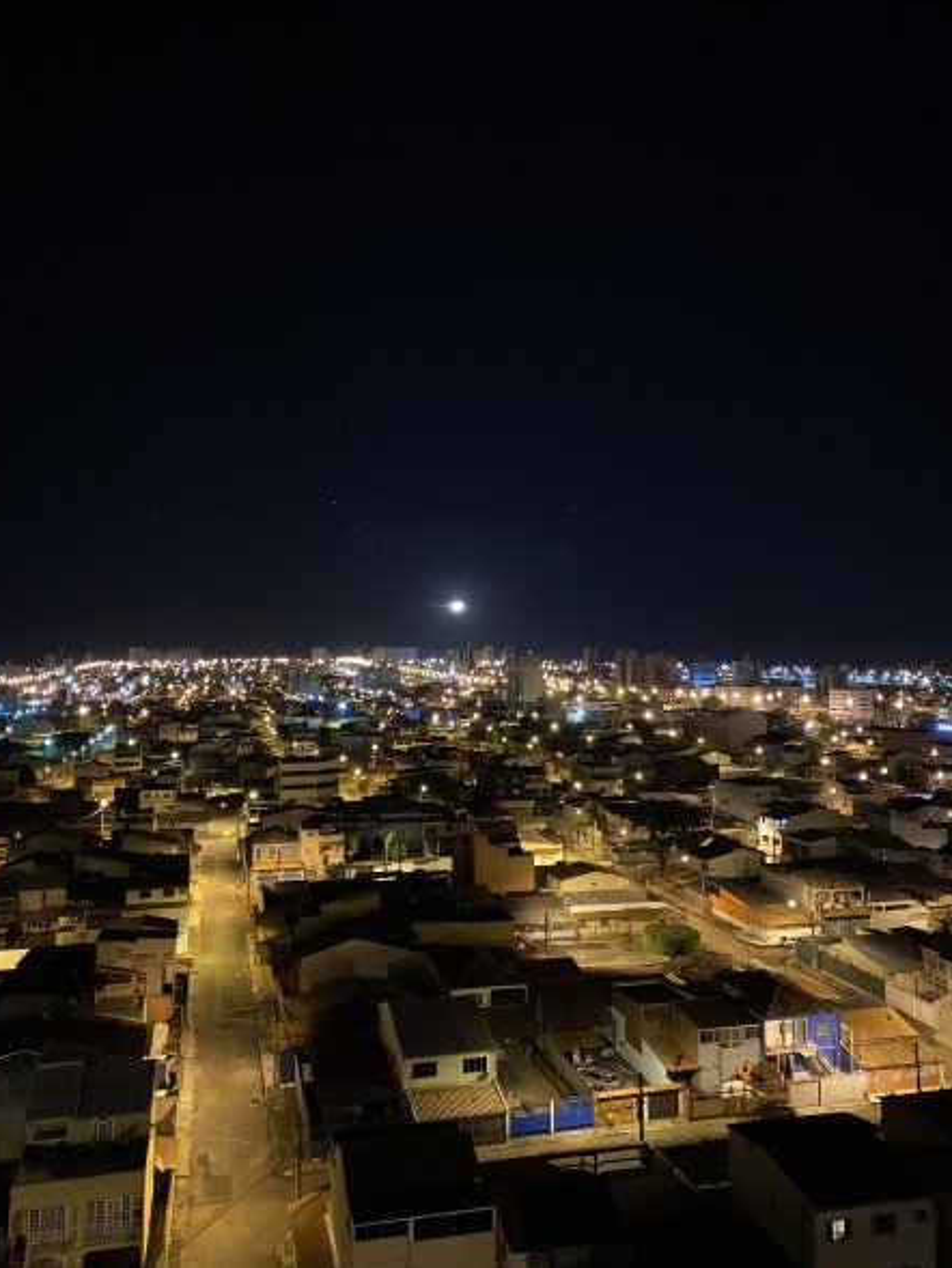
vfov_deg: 65.3
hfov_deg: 51.4
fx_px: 990
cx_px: 468
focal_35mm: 27
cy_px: 611
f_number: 1.8
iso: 2000
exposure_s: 1/15
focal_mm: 4.25
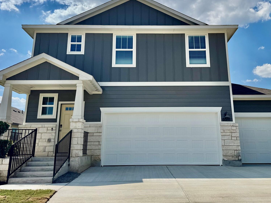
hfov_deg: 55.2
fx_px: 258
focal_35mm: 33
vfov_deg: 42.7
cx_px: 151
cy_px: 81
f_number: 1.78
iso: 80
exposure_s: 1/10417
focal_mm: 6.76
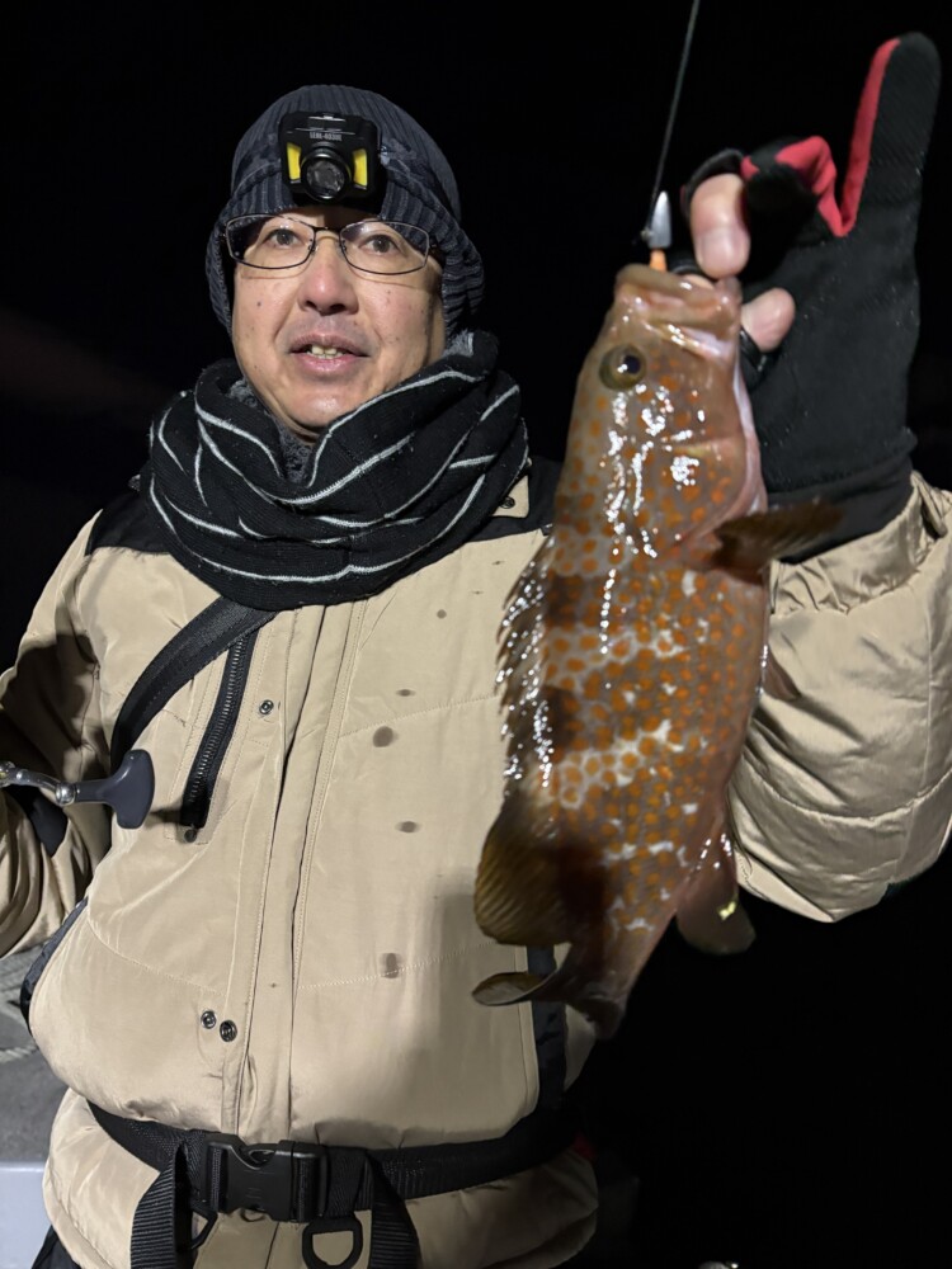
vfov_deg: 67.3
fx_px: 953
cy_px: 634
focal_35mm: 26
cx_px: 476
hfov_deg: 53.1
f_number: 1.6
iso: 500
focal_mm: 5.96
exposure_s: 1/33
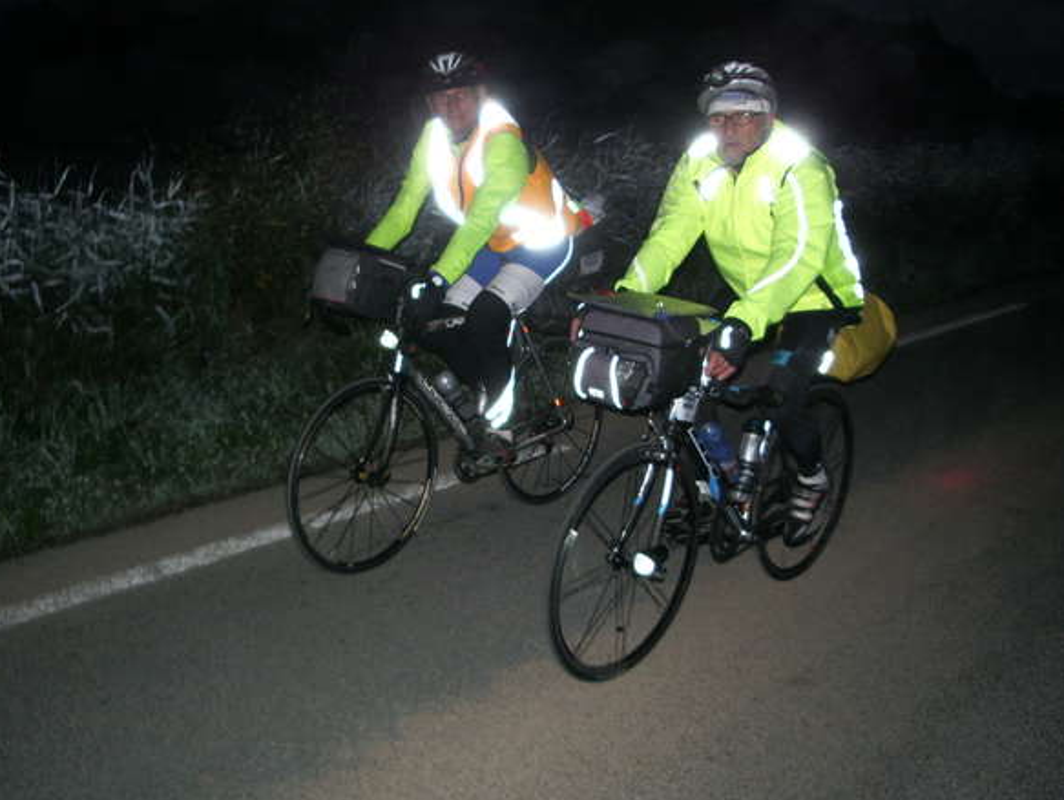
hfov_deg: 51.3
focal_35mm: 36
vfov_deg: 39.7
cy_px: 407
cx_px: 527
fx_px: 1107
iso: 100
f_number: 2.6
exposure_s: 1/40
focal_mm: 5.8
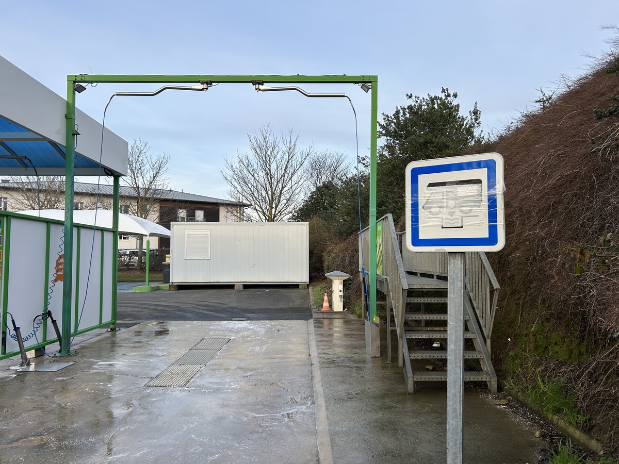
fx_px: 465
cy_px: 232
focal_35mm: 26
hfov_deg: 67.3
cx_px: 310
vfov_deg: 53.1
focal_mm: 5.7
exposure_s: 1/917
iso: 50
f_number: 1.5
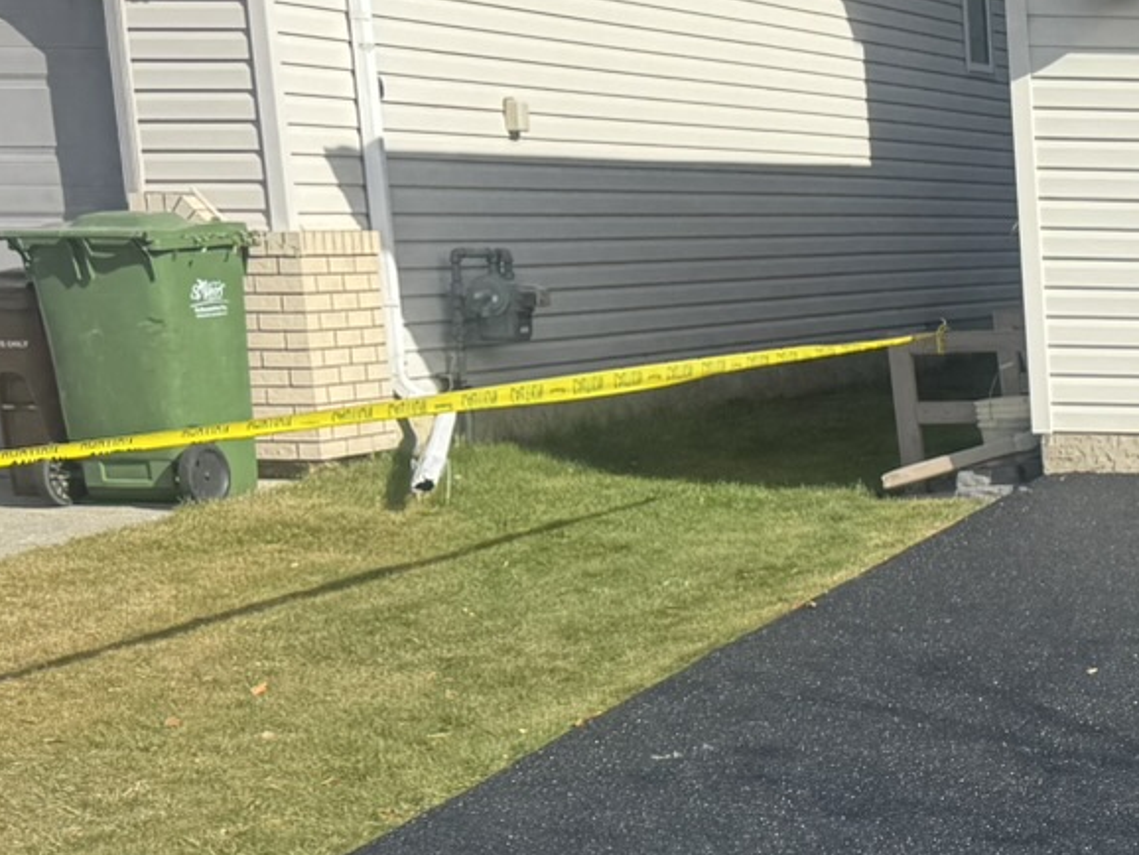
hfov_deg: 18.9
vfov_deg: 17.1
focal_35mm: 85
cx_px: 1917
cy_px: 766
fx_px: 2798
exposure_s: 1/3413
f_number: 1.78
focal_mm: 6.76
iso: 80
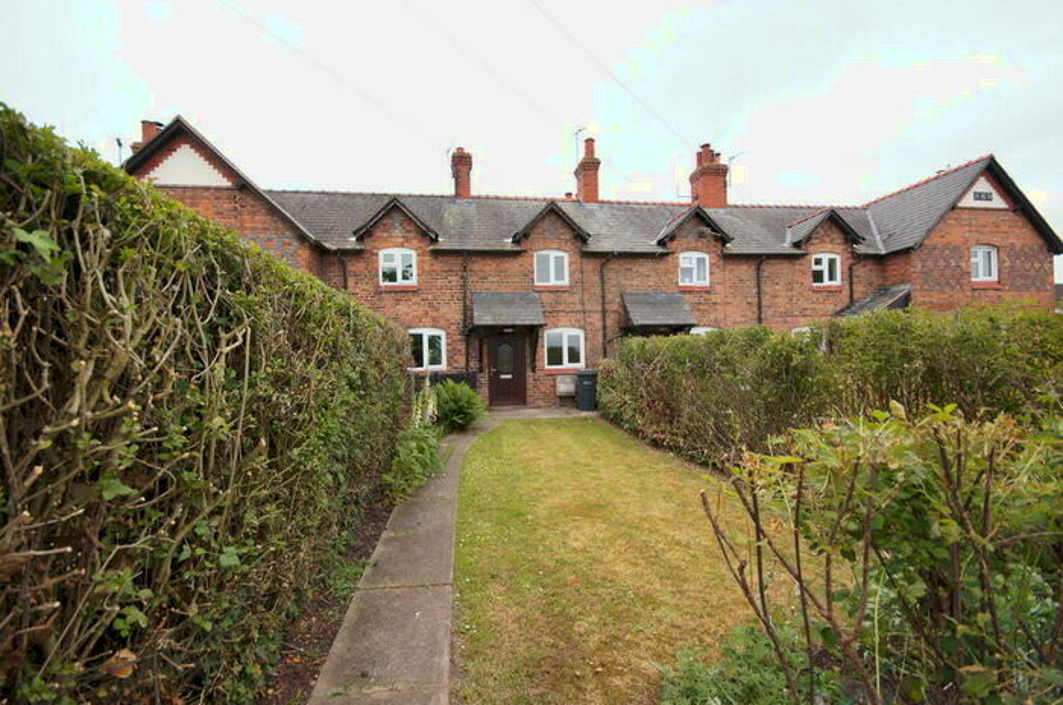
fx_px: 442
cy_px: 352
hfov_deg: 100.5
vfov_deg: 77.1
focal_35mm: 15
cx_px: 532
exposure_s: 1/100
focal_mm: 10
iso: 100
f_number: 7.1
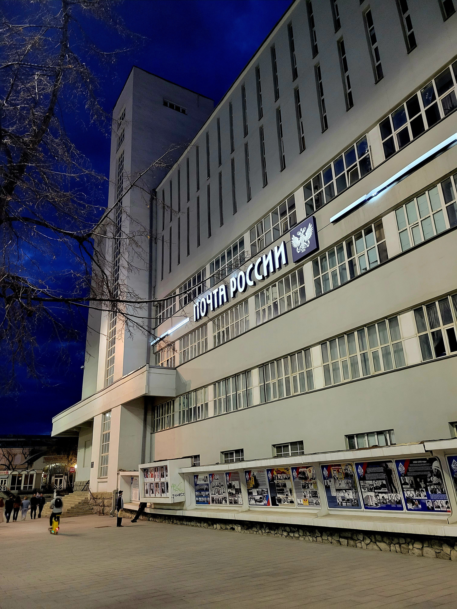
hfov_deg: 53.1
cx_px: 228
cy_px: 304
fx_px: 458
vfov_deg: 67.3
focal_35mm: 26
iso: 500
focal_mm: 5.4
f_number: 1.8
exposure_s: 1/50
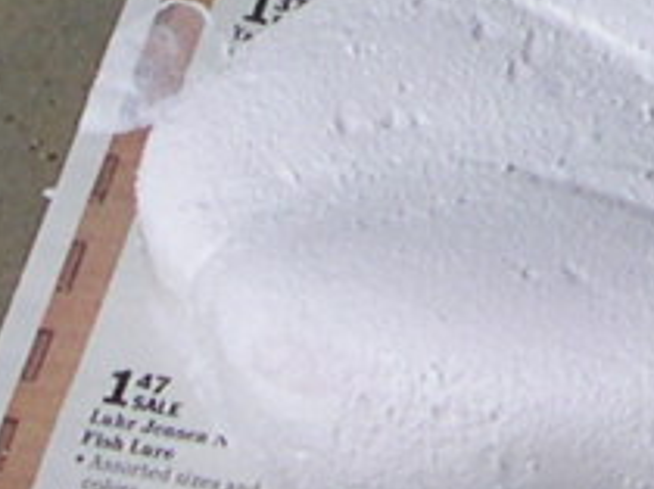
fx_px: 5473
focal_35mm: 290
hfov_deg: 6.8
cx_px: 726
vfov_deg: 5.0
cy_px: -698
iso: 100
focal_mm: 8
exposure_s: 1/529
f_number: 2.8
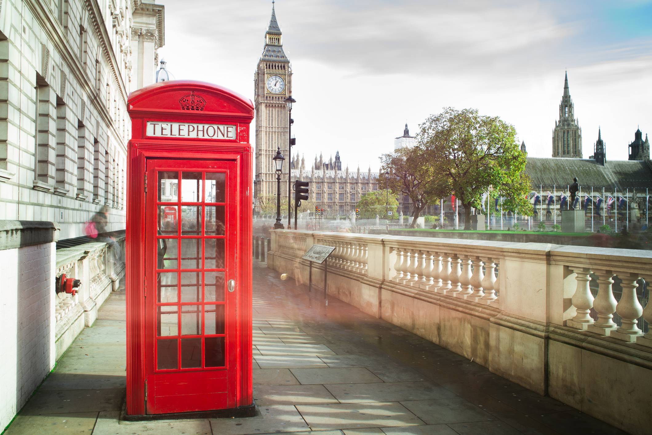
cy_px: 218
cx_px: 326
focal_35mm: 50
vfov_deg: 27.0
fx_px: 906
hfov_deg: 39.6
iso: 50
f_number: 5.6
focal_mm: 50
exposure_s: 120
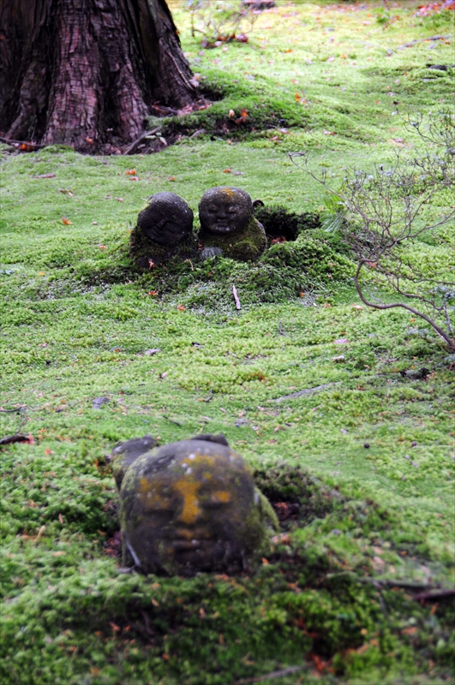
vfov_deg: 5.1
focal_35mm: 405
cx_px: 228
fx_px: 7701
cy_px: 342
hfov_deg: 3.4
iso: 400
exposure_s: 1/50
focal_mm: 270
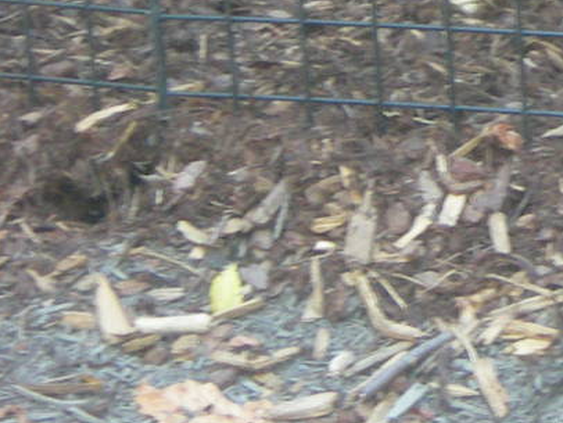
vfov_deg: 4.6
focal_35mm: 323
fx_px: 5256
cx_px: 1098
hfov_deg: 6.0
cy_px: -272
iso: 200
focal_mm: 17
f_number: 4
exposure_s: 1/17.8
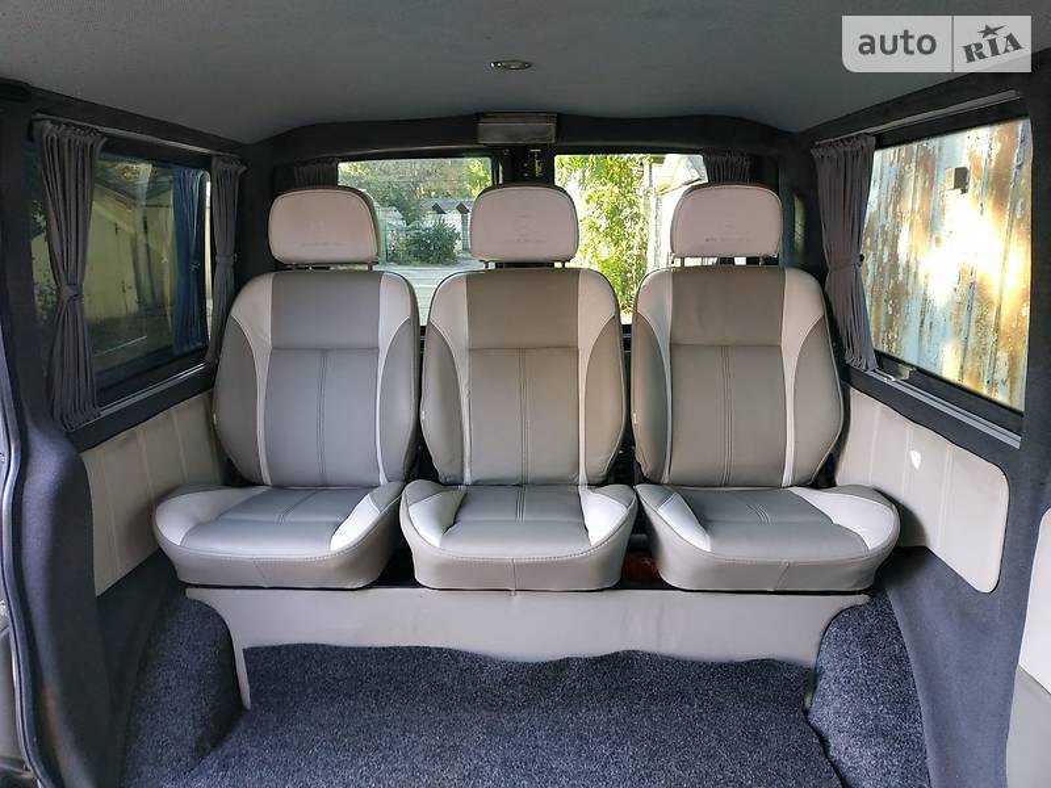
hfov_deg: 71.6
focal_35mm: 24
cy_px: 394
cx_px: 526
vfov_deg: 56.8
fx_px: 729
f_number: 1.9
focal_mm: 3.9
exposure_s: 1/25
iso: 200
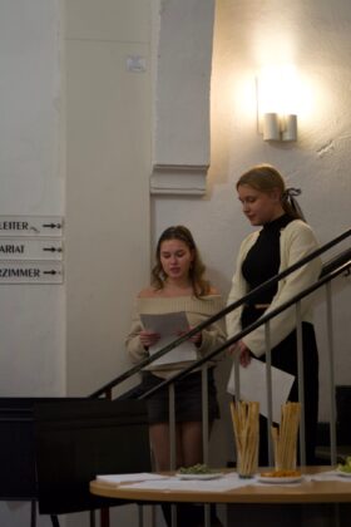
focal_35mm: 82
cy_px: 264
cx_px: 176
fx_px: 1206
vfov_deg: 24.6
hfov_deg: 16.6
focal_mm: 55
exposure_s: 1/30
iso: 1600
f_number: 5.6
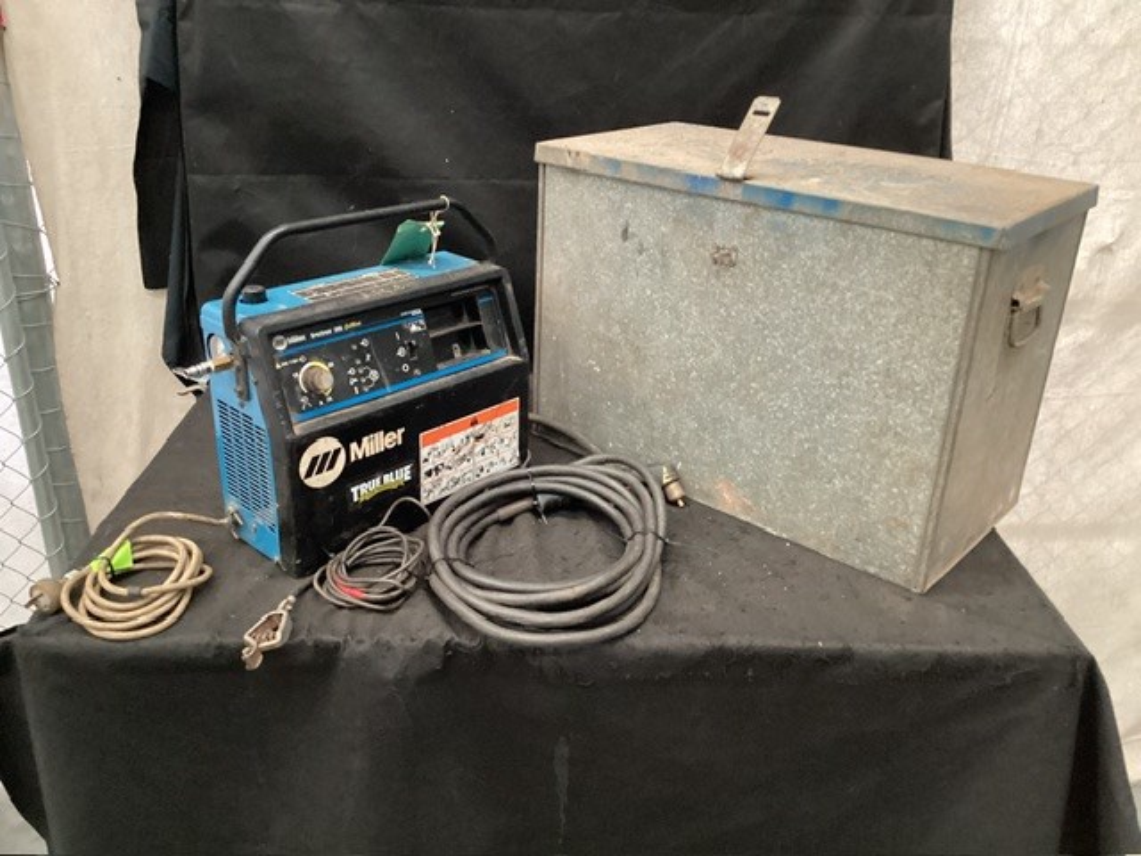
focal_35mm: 31
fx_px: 1022
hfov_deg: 58.4
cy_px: 428
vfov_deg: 45.4
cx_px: 570
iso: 640
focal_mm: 3.3
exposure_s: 1/25
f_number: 2.4
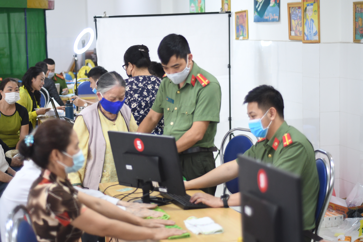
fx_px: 756
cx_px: 182
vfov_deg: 18.2
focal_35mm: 75
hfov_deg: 27.0
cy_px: 121
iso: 1000
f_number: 1.8
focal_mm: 50
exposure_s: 1/200
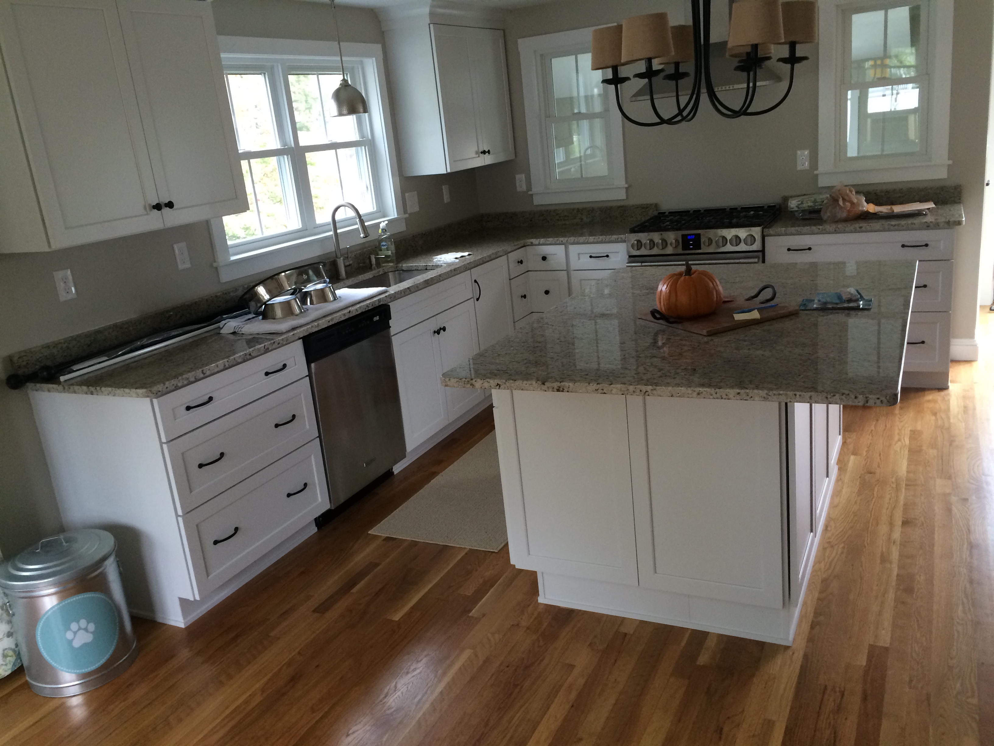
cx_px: 497
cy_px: 373
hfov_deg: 61.7
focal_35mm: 29
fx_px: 833
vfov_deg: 48.2
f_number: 2.2
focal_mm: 4.15
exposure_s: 1/30
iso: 64
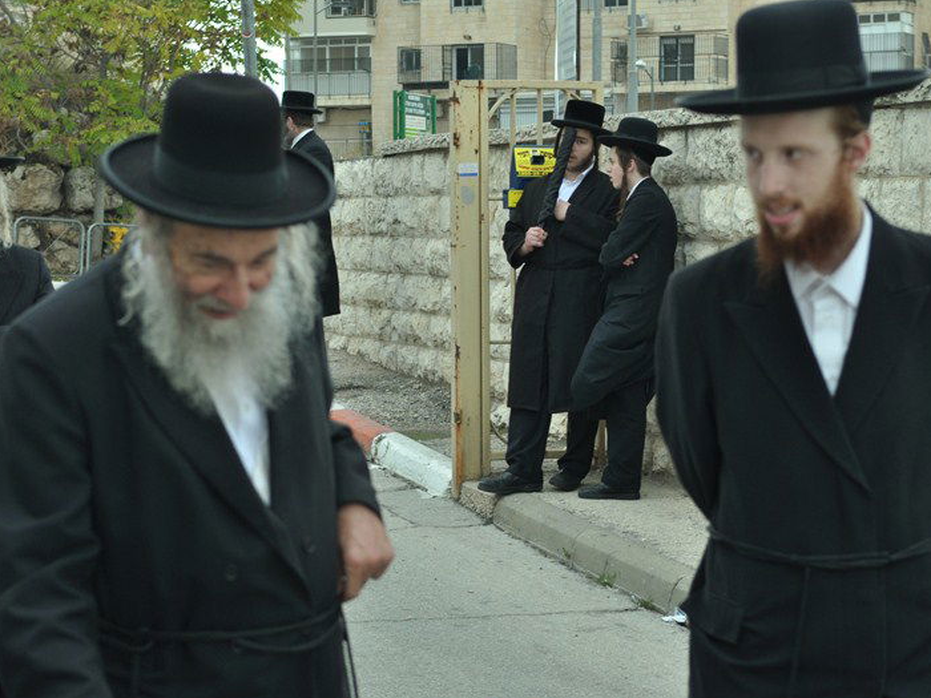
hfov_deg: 21.6
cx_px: 418
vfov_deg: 16.3
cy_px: 348
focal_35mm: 91
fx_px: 2435
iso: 400
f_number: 5.6
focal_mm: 55
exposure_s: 1/160
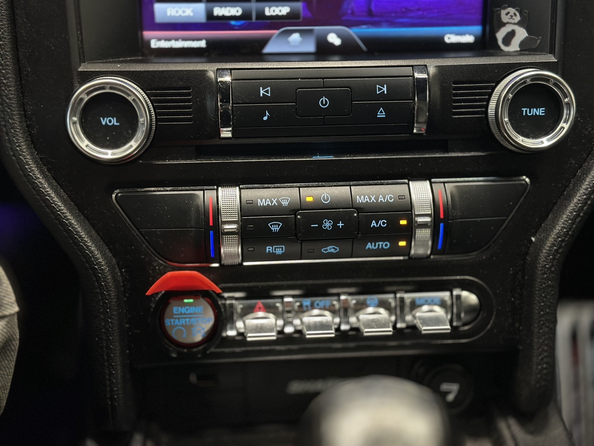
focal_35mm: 48
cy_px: 223
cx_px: 297
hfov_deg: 39.7
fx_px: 824
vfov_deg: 30.3
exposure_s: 1/34
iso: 250
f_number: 1.78
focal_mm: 6.86
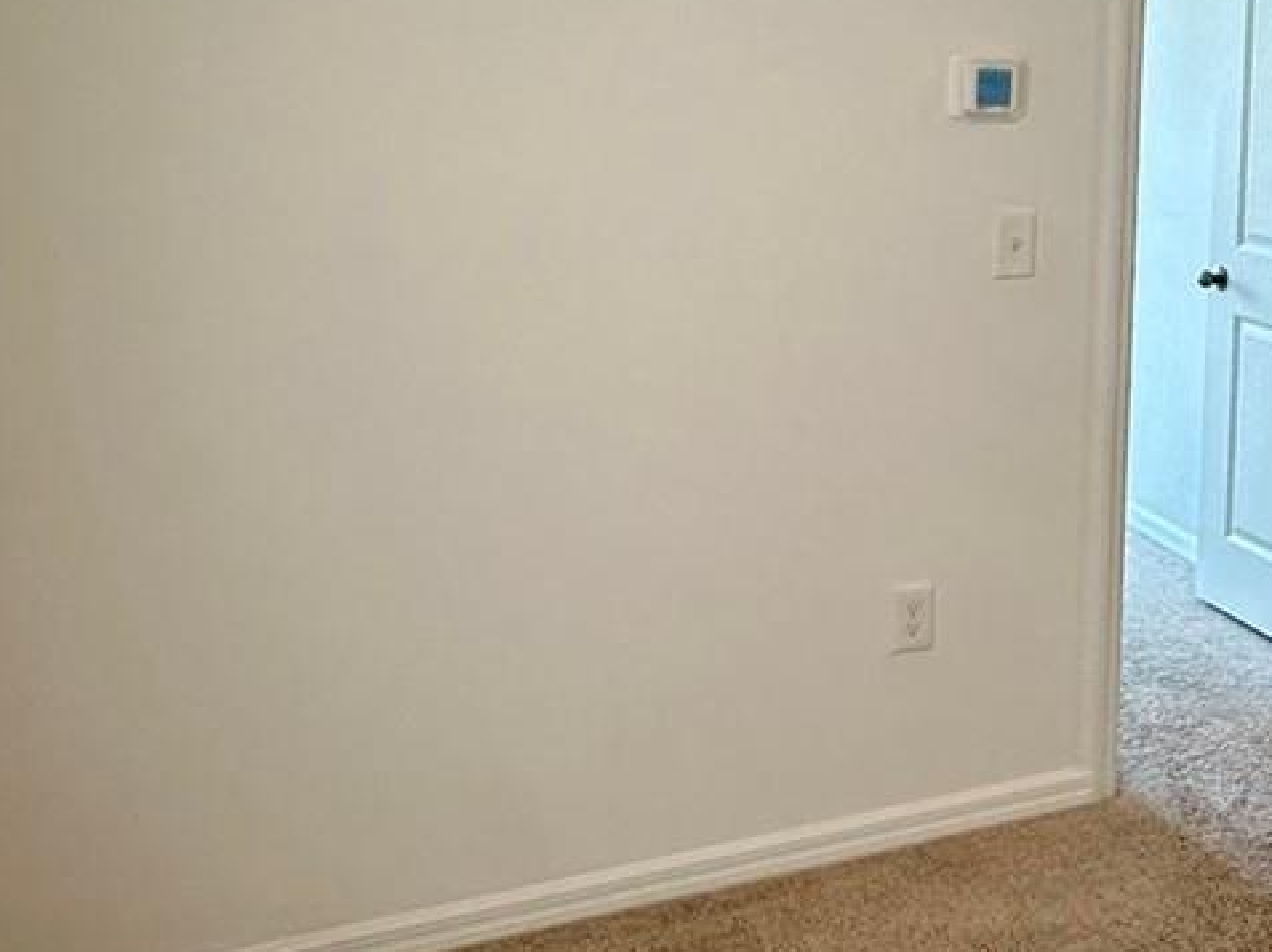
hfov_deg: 36.4
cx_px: 1269
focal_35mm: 47
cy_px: 237
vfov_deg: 30.3
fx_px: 1726
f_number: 2.2
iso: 250
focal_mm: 2.22
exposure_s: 1/120
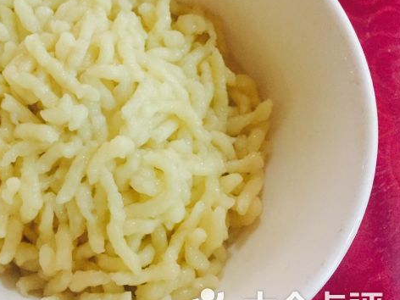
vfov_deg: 33.5
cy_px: 130
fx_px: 497
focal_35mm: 43
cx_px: 108
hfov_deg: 42.7
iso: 250
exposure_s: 1/33
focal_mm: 4.15
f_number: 2.2
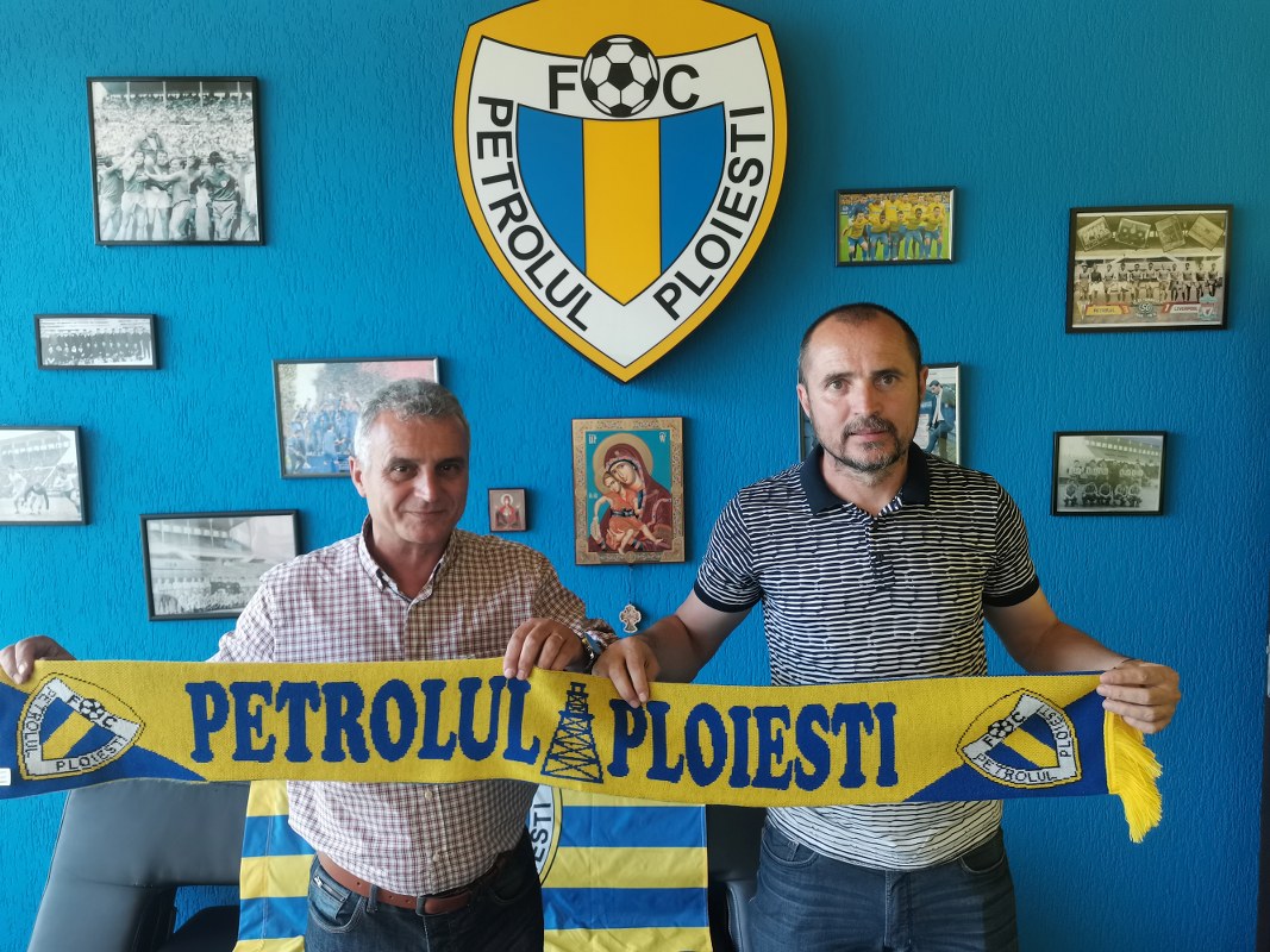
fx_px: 954
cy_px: 476
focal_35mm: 26
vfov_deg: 53.1
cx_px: 635
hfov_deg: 67.3
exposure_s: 1/100
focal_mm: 4.75
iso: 200
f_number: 1.8
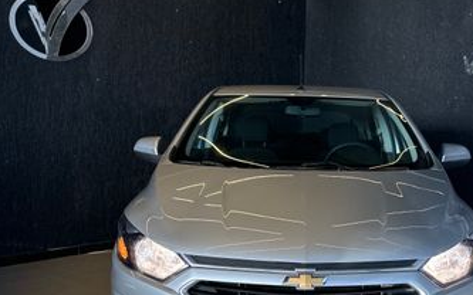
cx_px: 305
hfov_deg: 53.2
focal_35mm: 36
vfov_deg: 34.3
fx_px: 464
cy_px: 234
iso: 80
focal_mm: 6.86
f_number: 1.78
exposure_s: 1/836
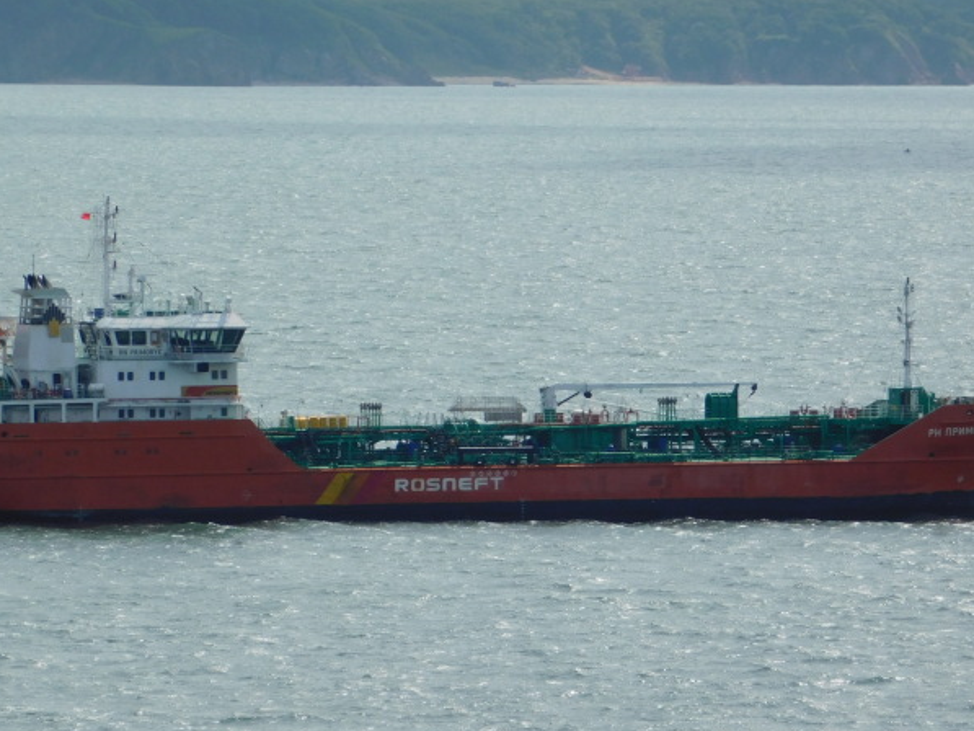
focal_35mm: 450
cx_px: 439
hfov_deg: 4.4
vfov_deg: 3.3
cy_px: 392
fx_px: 12664
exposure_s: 1/800
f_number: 5.8
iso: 125
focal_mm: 59.7
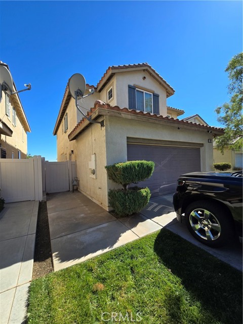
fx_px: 122
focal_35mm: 13
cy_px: 162
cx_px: 122
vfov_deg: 106.2
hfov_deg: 89.9
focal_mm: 2.2
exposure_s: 1/1325
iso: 50
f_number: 2.2
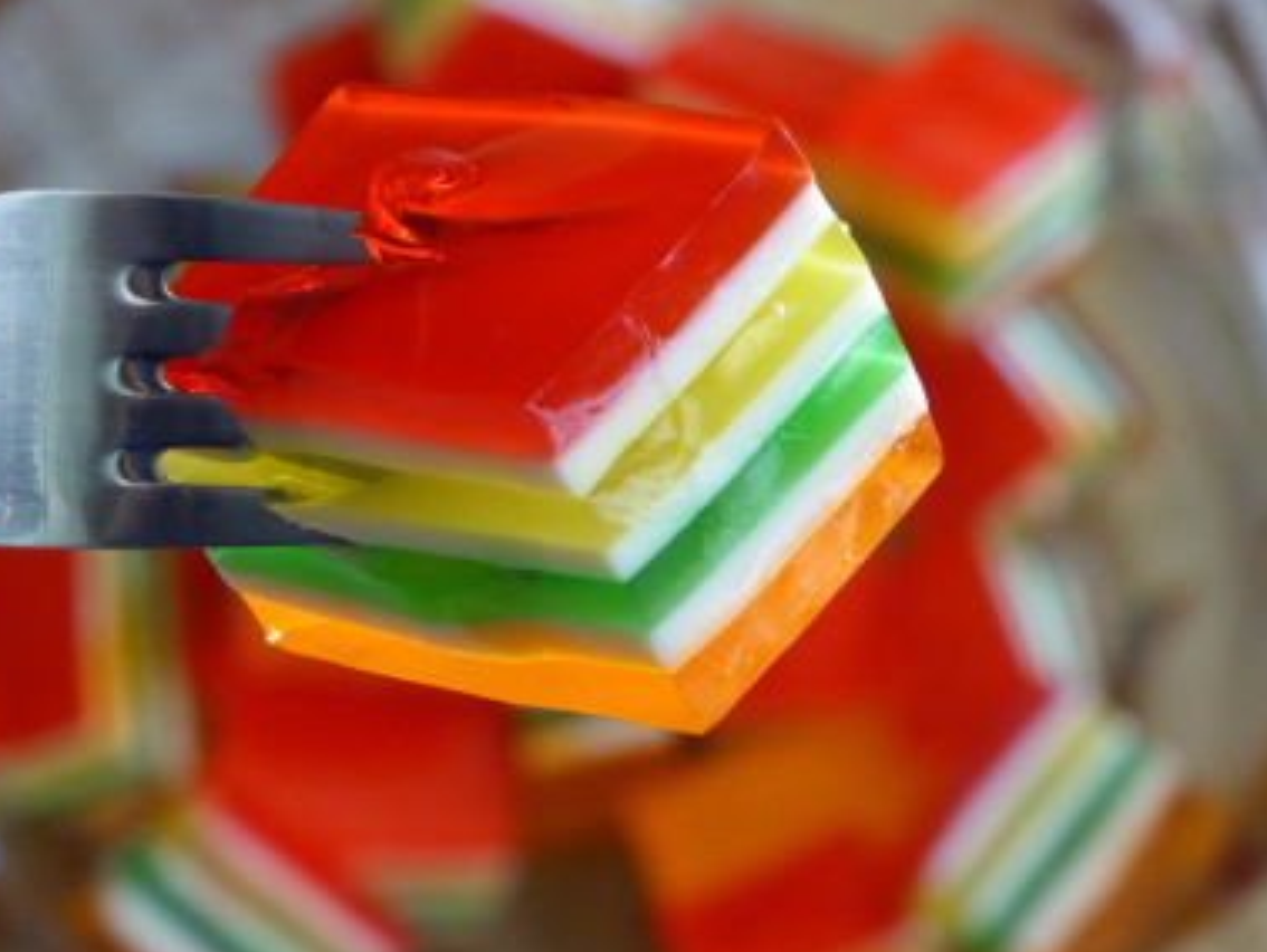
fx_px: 9559
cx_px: 615
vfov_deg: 5.7
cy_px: 466
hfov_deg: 7.6
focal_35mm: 261
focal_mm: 44.8
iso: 800
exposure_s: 1/100
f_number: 5.6
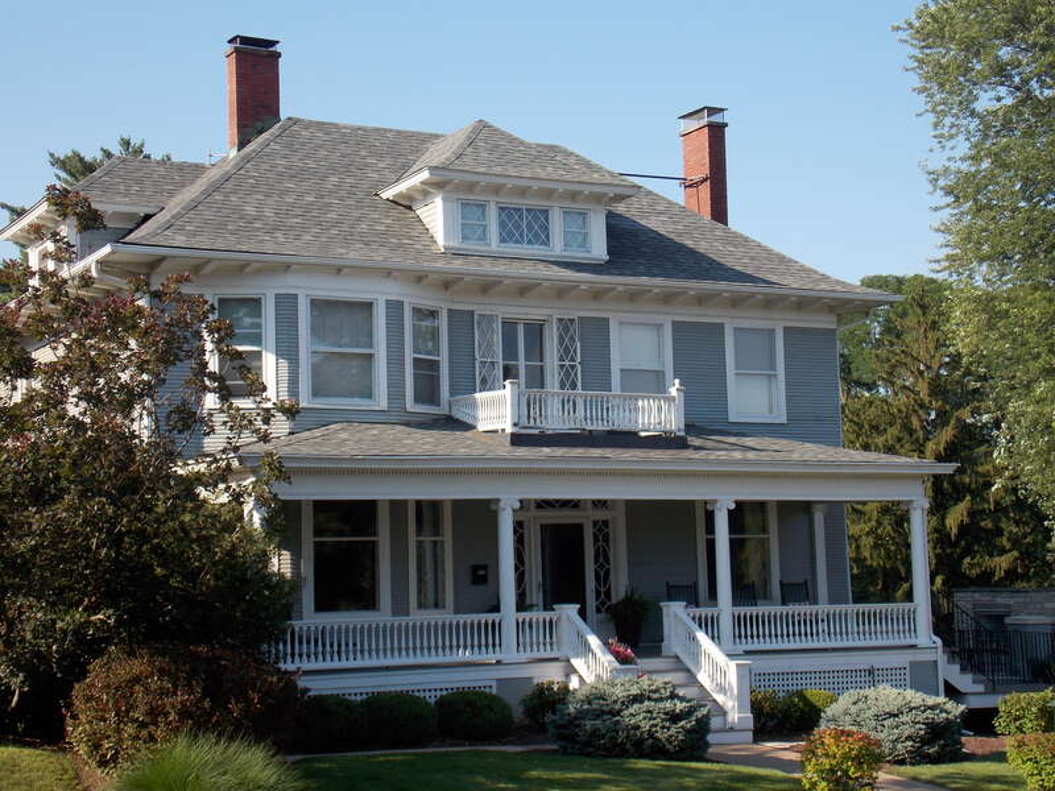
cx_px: 528
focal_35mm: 59
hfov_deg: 32.7
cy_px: 396
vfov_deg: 24.8
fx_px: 1798
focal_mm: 10.5
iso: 80
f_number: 4
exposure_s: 1/320
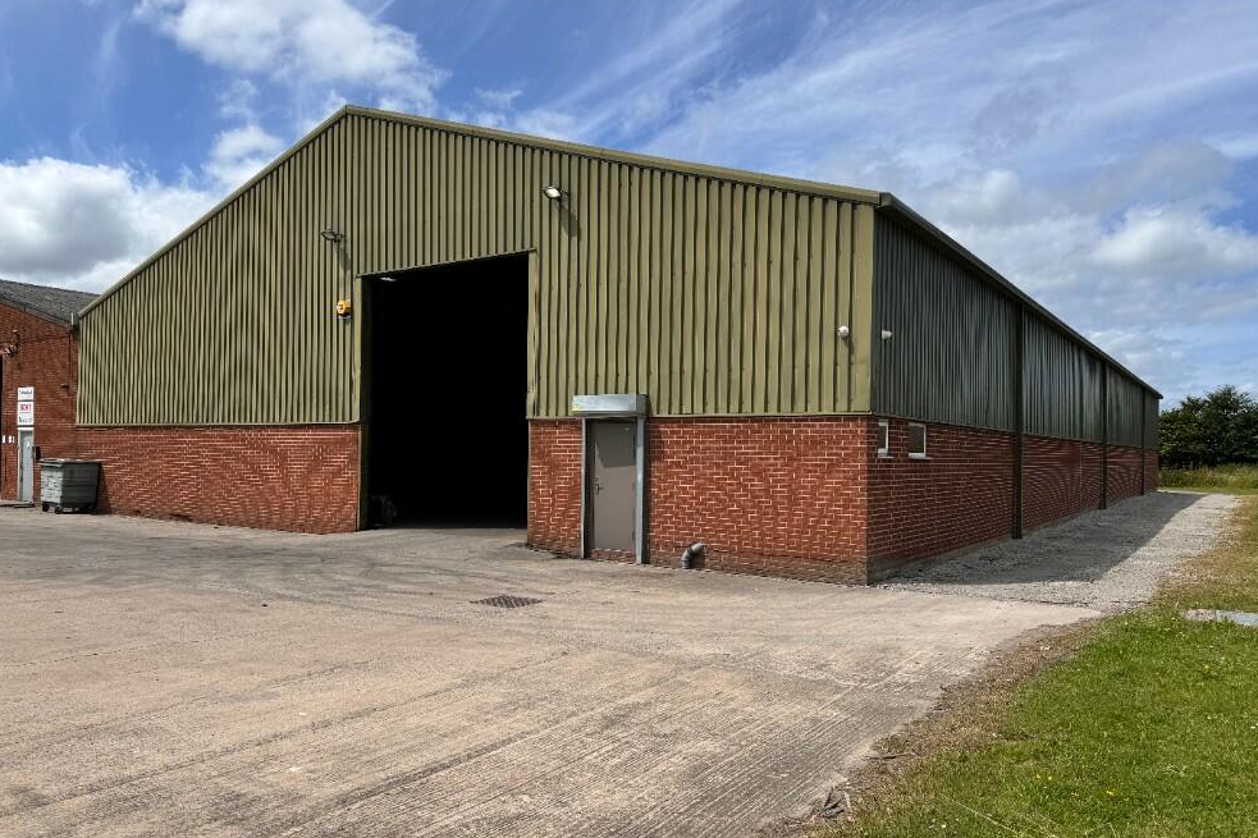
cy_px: 445
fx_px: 908
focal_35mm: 26
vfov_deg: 49.5
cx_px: 609
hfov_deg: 69.4
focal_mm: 6.76
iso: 80
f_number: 1.78
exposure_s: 1/5814
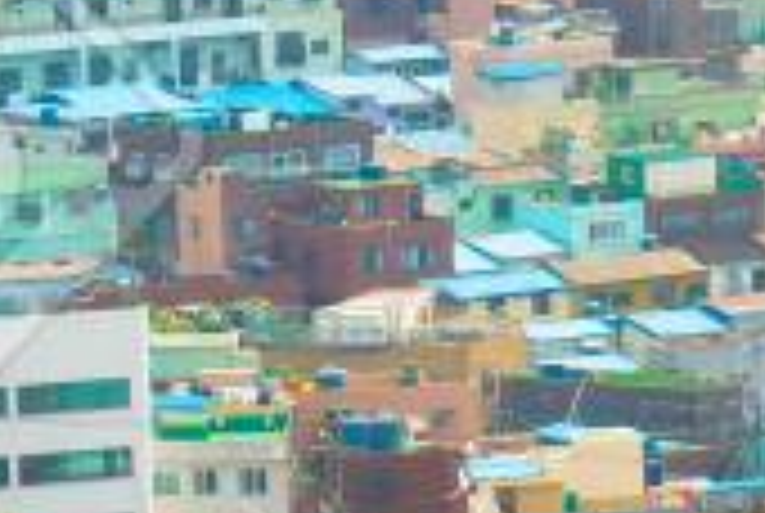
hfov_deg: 5.0
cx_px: 2408
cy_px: 16
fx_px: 8281
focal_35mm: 389
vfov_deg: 3.5
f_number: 11
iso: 100
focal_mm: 51
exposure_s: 1/125
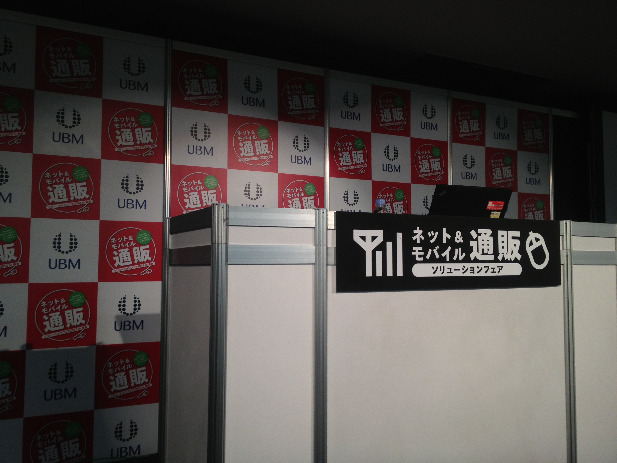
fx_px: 624
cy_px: 232
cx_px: 308
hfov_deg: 52.6
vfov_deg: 40.7
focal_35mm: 35
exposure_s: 1/60
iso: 64
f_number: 2.4
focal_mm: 4.28
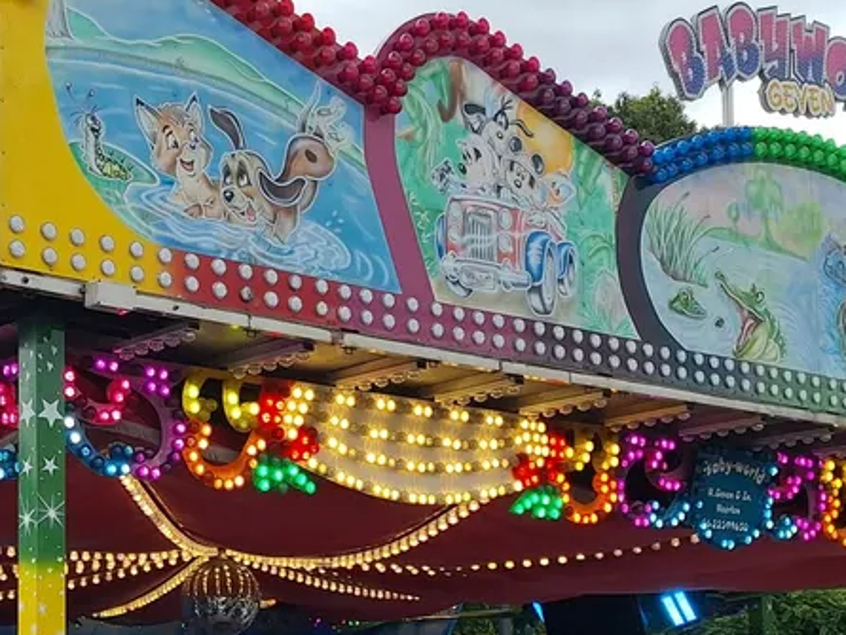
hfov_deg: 28.9
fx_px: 1614
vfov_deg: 21.8
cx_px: 197
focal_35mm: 66
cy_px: 552
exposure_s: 1/994
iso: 40
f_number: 1.8
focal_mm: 5.54
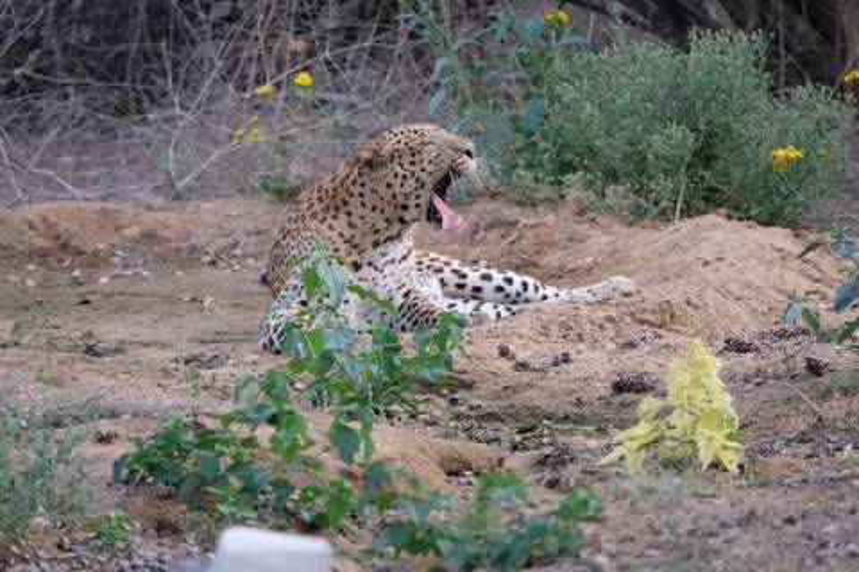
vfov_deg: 2.4
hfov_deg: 3.6
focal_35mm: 579
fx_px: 13815
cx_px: 430
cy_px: 286
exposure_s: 1/70
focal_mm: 386
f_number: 5.6
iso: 500
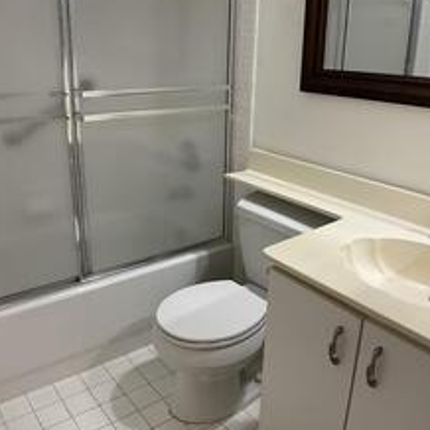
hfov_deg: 36.0
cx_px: 227
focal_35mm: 47
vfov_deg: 36.1
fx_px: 661
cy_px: 205
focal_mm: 3
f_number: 1.8
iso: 80
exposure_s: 1/60
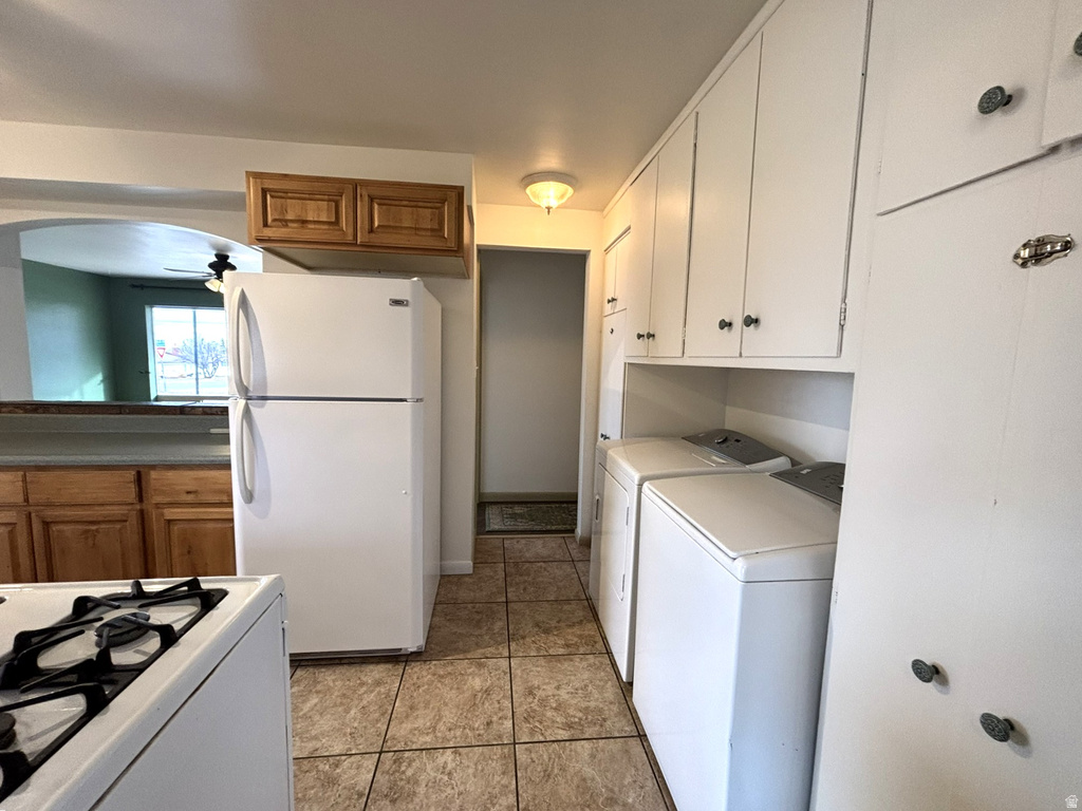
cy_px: 406
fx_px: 406
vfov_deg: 89.9
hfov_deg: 106.2
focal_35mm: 13
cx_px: 541
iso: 200
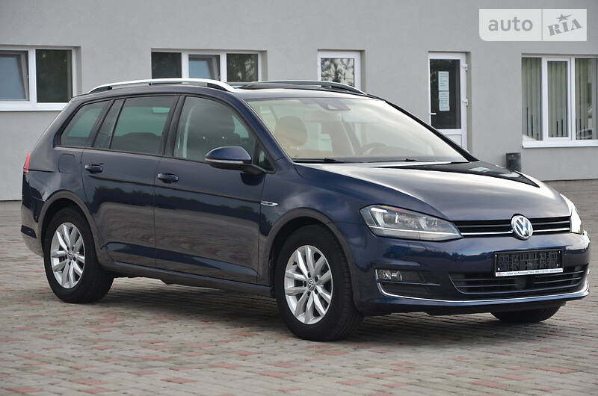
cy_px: 198
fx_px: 1865
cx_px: 299
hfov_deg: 18.2
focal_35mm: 112
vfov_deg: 12.1
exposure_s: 1/60
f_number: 5.3
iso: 400
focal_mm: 75
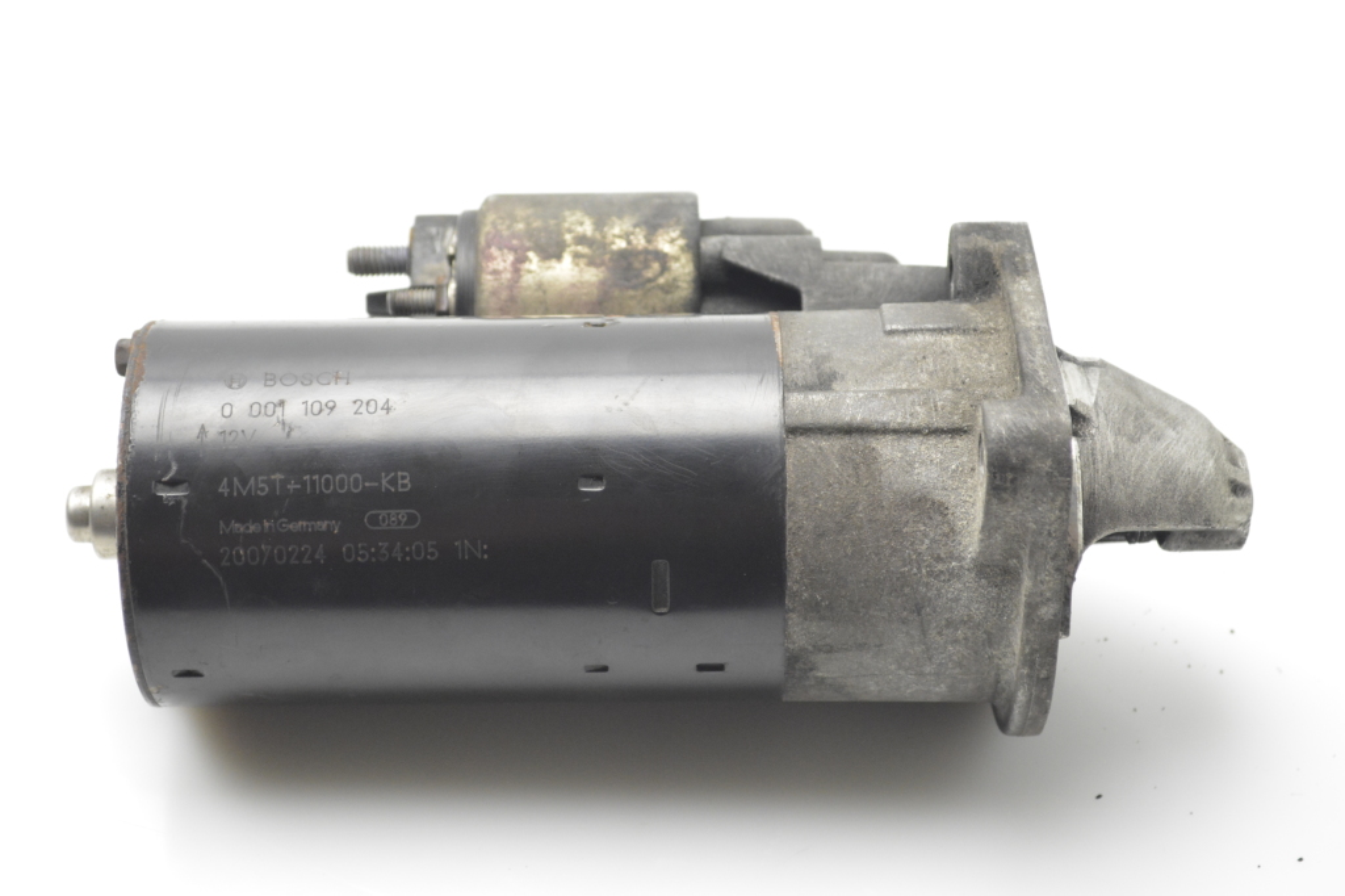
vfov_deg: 18.2
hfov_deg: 27.0
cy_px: 448
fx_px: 2801
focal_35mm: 75
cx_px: 672
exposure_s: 1/160
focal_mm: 50
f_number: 6.3
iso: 2500
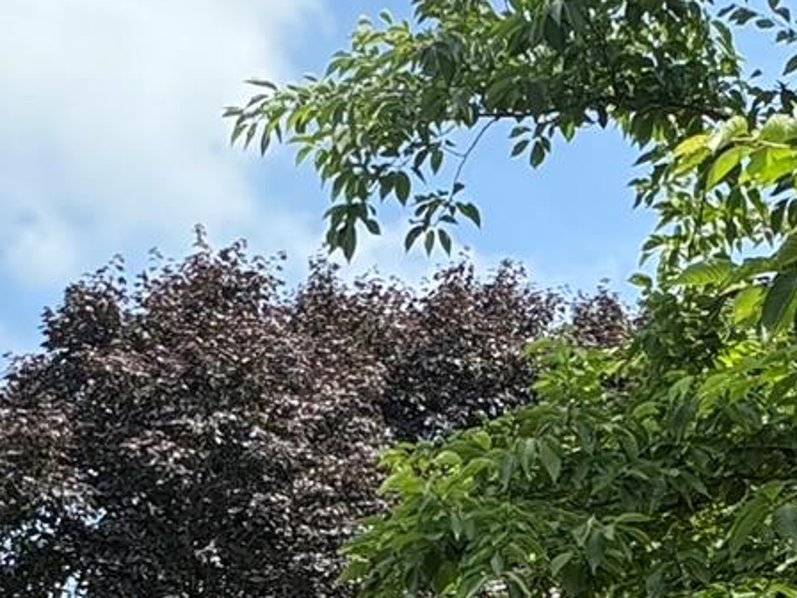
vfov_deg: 20.8
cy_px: 790
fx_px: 1474
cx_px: 493
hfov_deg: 30.2
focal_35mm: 64
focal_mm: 2.22
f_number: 2.2
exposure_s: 1/664
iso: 64
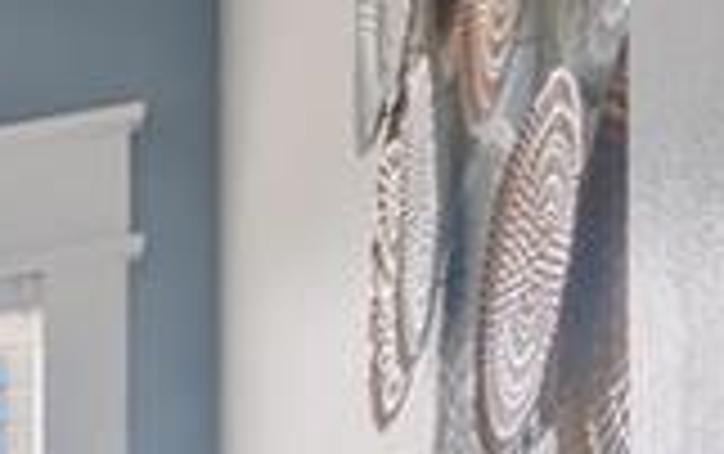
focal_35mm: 126
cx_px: -1421
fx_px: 2493
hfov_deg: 11.0
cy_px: 1382
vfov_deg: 8.6
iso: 200
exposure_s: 1/3
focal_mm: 13
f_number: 8
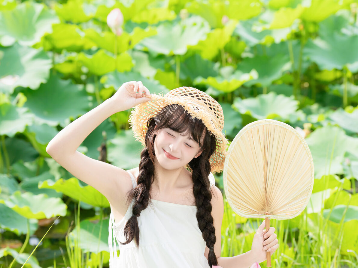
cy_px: 178
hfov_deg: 16.1
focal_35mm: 122
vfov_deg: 12.1
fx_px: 1262
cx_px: 178
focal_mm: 84
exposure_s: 1/400
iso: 320
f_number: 4
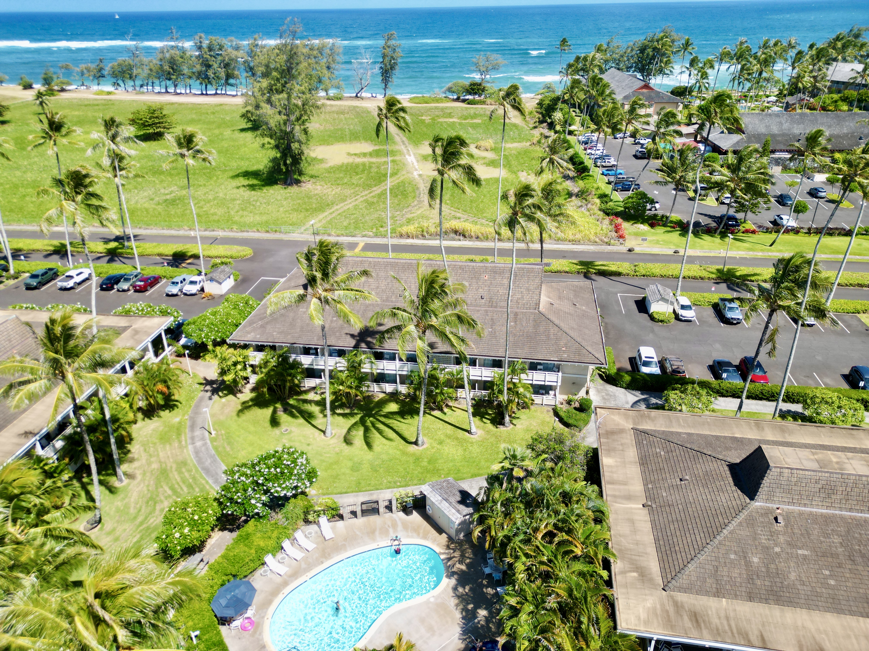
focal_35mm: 24
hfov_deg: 71.6
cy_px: 326
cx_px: 434
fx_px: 602
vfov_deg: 56.8
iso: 120
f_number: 1.7
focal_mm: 6.72
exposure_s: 1/2500
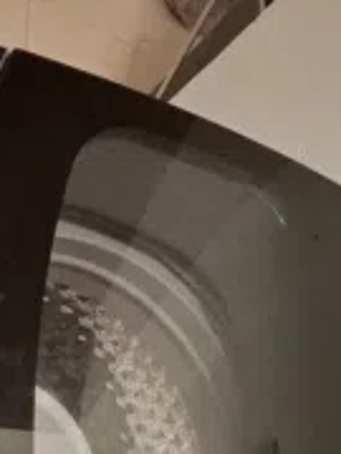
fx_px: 670
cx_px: 61
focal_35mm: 51
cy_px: 477
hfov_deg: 27.9
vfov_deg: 33.5
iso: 400
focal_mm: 5.54
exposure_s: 1/33
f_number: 1.8
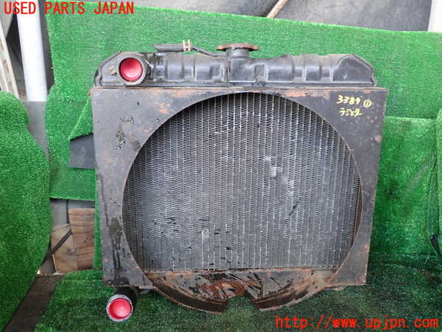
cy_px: 166
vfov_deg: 46.8
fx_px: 383
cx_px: 221
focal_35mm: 30
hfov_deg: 60.0
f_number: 2.3
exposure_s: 1/40
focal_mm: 5.4
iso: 200
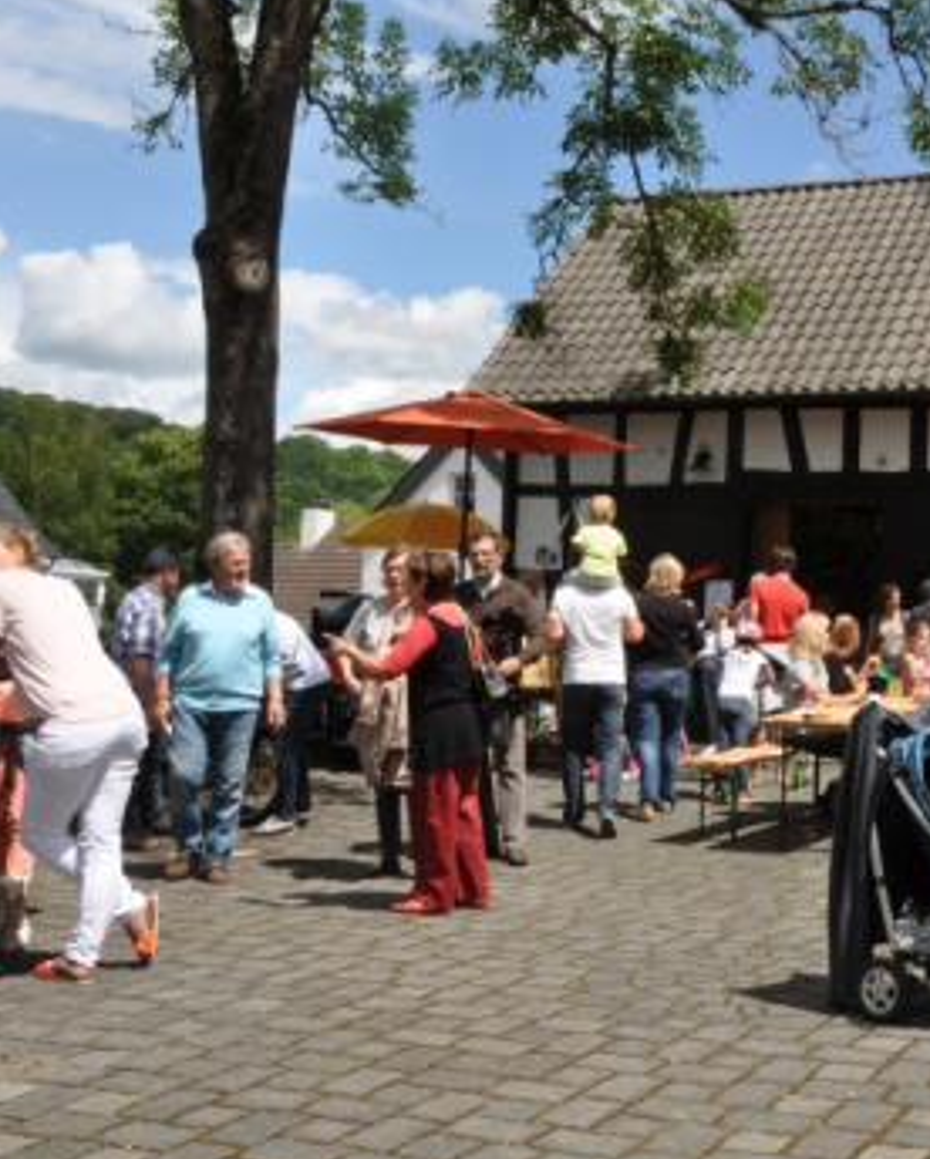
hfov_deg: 29.2
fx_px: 1683
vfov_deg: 38.0
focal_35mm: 49
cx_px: 900
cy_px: 524
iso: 200
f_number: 18
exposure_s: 1/80
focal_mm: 20
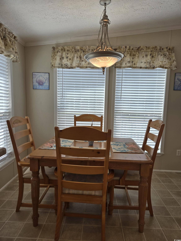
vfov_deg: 73.9
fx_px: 160
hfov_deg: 58.9
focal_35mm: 23
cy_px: 120
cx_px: 90
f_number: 1.8
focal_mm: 5.4
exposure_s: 1/220
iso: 25
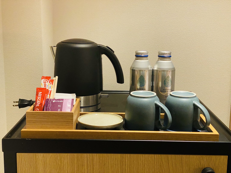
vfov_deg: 28.0
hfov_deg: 36.8
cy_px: 86
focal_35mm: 52
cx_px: 116
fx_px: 347
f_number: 2
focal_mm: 6
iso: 640
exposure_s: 1/60
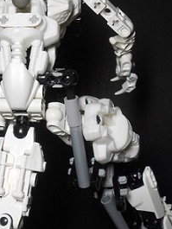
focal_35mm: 69
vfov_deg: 27.9
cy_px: 157
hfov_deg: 21.2
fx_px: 457
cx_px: 51
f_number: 3.4
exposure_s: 1/30
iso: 125
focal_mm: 5.1
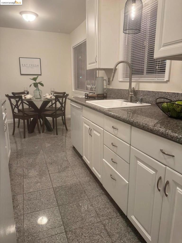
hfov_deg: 56.8
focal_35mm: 24
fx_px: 168
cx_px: 91
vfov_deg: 71.6
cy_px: 122
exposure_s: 1/120
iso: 160
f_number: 1.78
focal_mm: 6.86
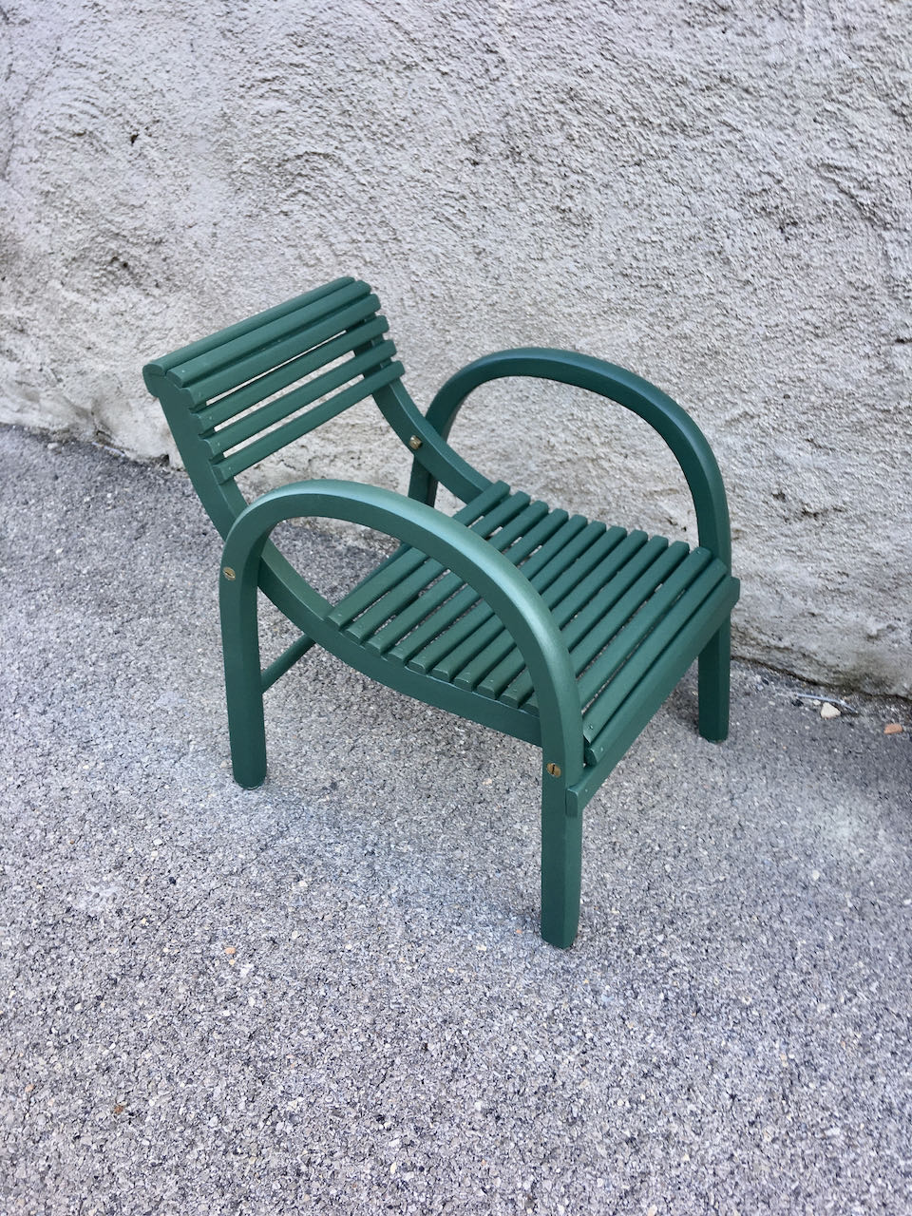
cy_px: 608
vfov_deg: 61.7
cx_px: 456
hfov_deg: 48.2
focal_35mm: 29
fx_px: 1019
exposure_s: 1/50
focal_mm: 4.15
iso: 25
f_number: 2.2
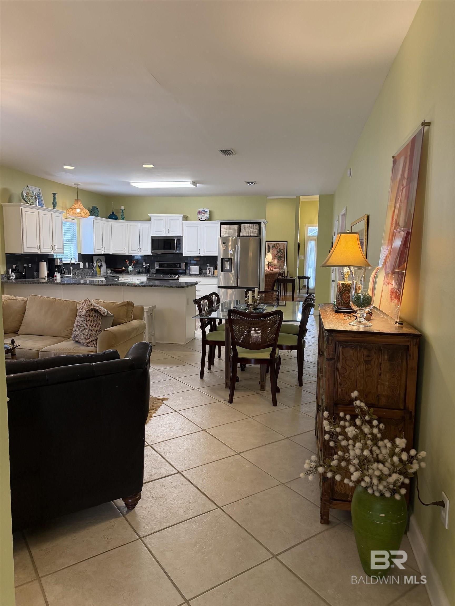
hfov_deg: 56.8
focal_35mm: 24
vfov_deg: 71.6
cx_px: 228
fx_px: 421
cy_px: 303
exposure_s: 1/120
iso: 200
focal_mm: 6.76
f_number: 1.78
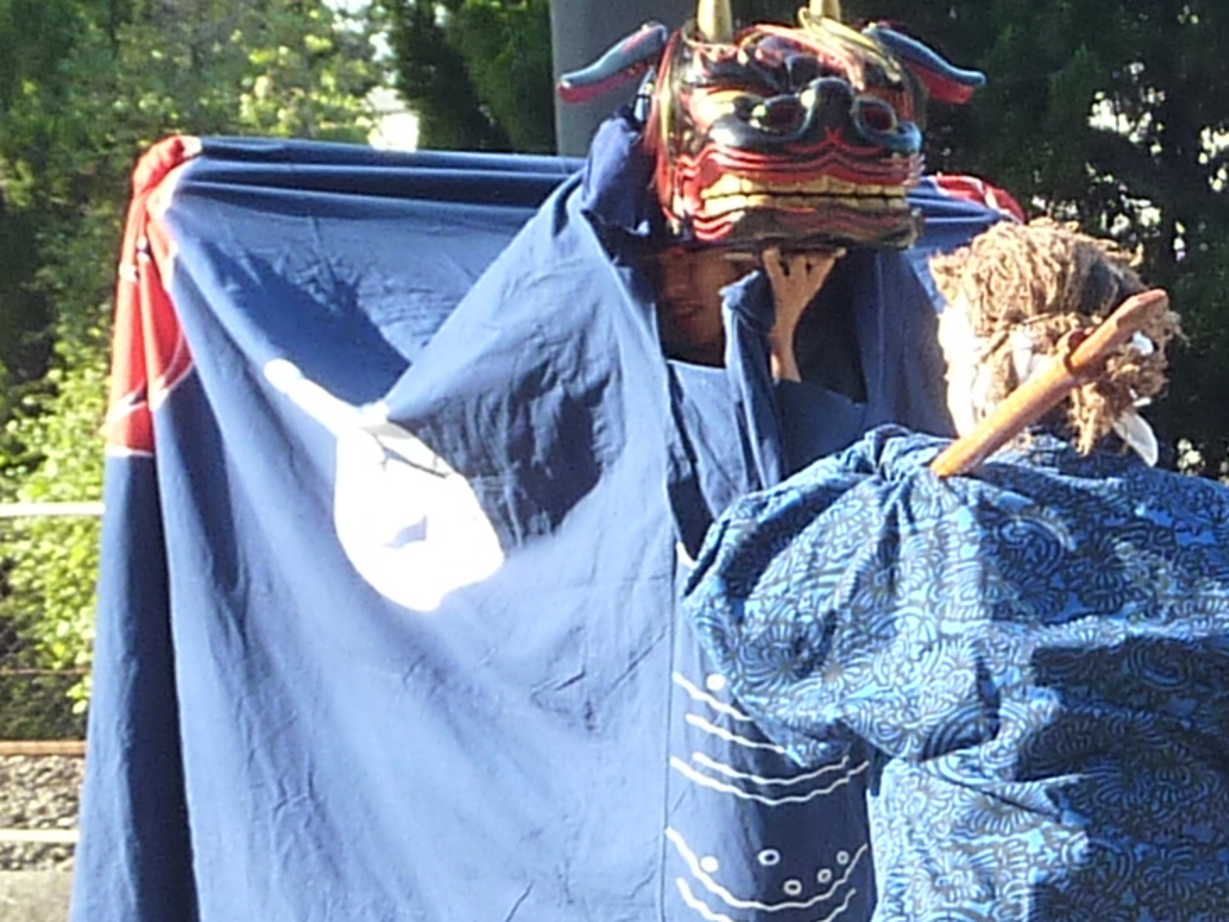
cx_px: 1204
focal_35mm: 262
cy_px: 716
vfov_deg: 5.7
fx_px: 9300
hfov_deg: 7.5
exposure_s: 1/100
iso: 125
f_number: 3.8
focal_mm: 8.5
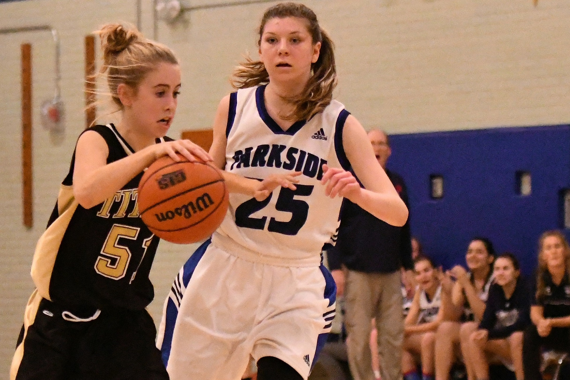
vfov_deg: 13.0
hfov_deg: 19.5
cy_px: 190
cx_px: 285
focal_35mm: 105
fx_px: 1662
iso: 14400
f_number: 2.8
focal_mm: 70
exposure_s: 1/1000
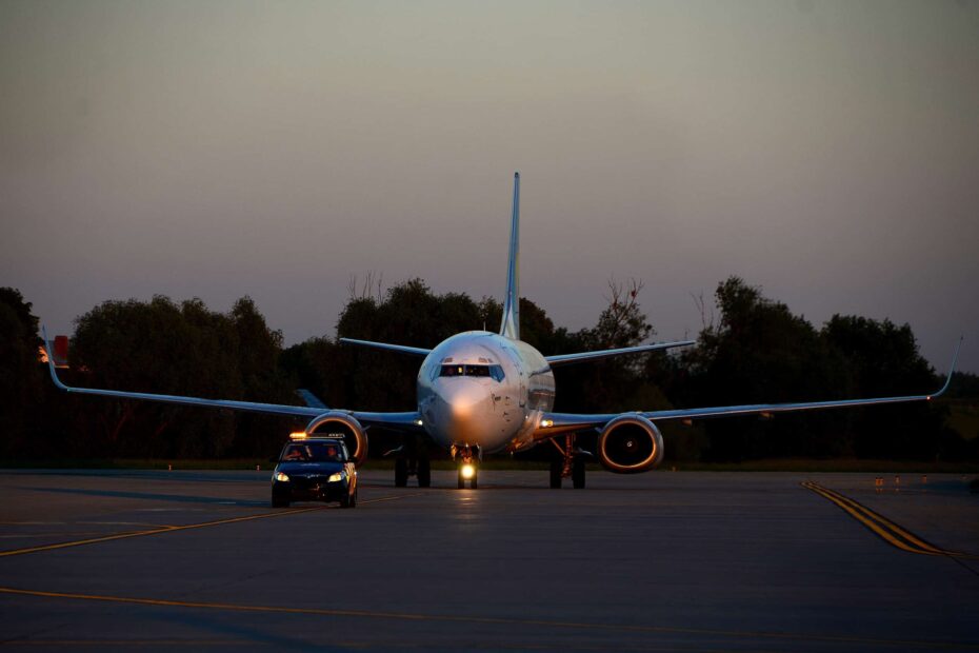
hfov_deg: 8.1
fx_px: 6934
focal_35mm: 255
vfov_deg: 5.4
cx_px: 490
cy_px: 326
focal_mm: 170
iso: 100
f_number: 5.6
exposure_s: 1/200
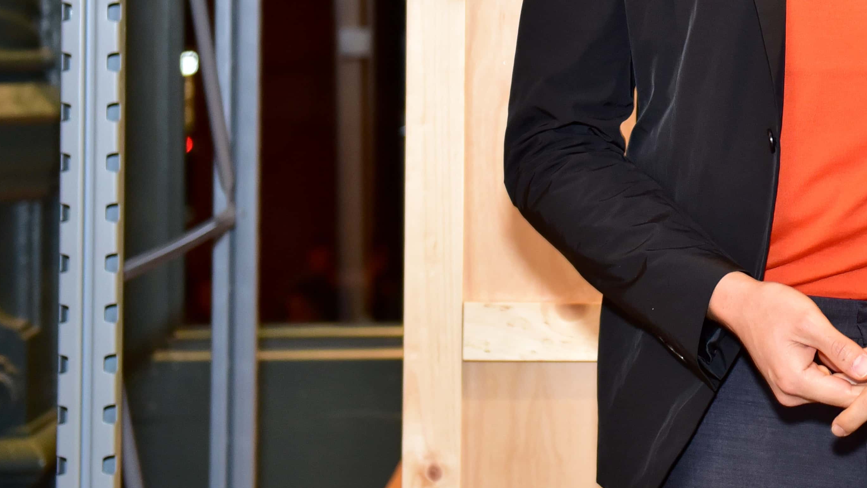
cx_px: 841
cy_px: -90
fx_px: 2368
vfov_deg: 11.5
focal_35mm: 103
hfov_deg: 20.2
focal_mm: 45
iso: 1600
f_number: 6.3
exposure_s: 1/100
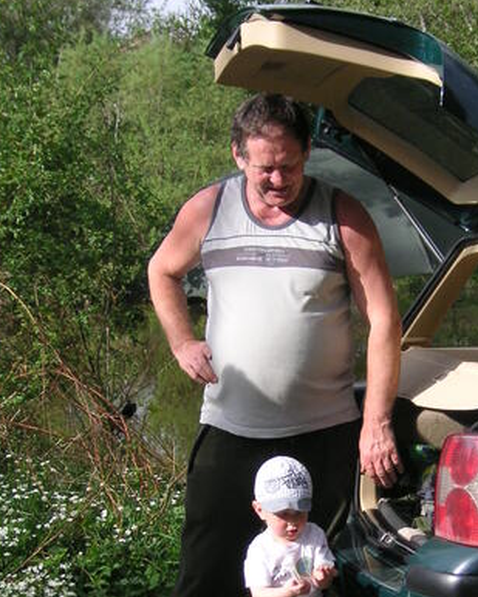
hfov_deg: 16.2
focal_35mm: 95
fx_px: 1679
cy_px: 424
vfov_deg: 20.1
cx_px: 329
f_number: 3.3
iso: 50
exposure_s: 1/750
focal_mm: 7.8
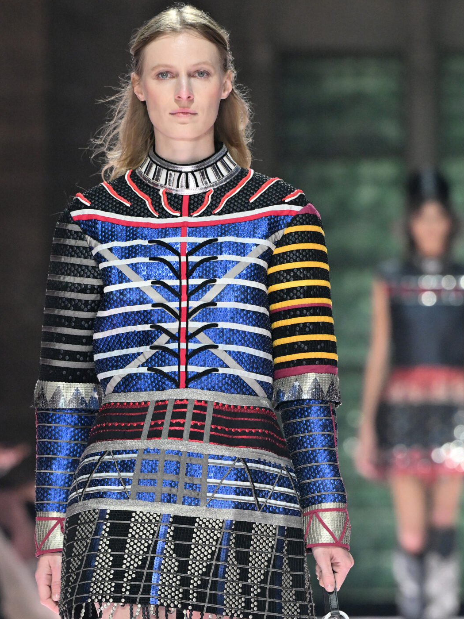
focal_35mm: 352
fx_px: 6292
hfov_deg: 4.2
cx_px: 171
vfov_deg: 5.6
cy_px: 534
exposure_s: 1/500
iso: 2000
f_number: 4
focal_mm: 200
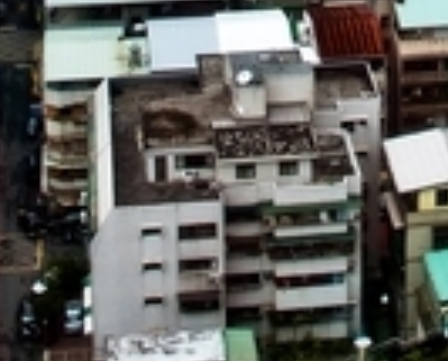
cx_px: 509
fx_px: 1834
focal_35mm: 138
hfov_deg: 13.6
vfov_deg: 10.4
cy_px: -353
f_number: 8
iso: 640
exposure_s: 1/100
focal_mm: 28
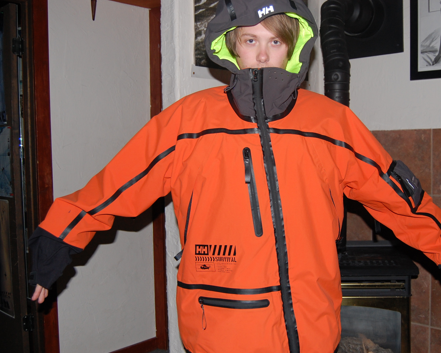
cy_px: 178
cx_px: 254
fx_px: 509
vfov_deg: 38.2
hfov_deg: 46.7
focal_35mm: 39
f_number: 3.8
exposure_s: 1/60
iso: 400
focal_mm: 20
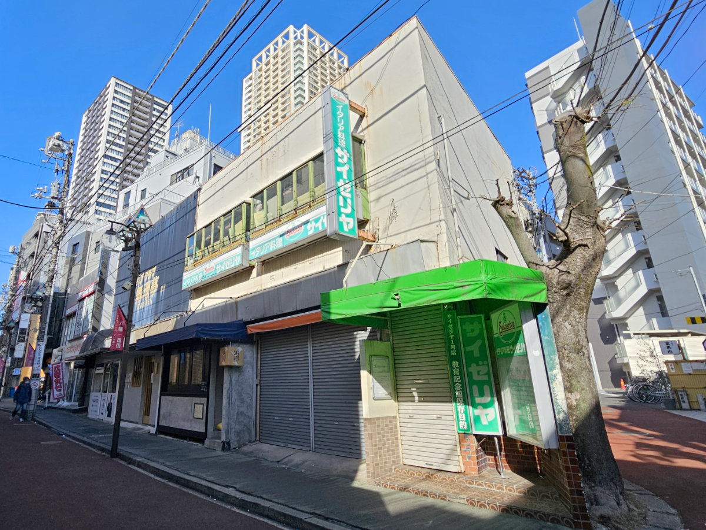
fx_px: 265
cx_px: 353
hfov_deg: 106.2
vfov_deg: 89.9
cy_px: 265
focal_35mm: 13
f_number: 2.2
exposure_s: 1/1521
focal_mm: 2.2
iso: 50
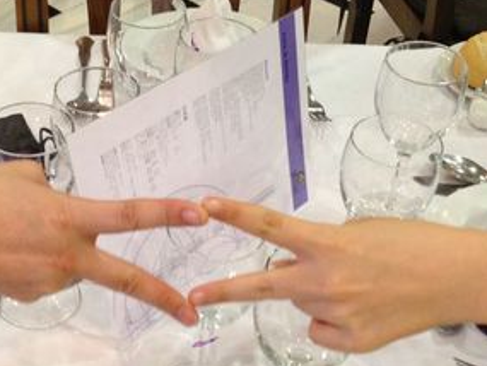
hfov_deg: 26.1
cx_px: 154
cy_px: 210
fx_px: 1042
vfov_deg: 19.9
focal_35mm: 74
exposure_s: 1/20
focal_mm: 4.13
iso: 160
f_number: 2.4
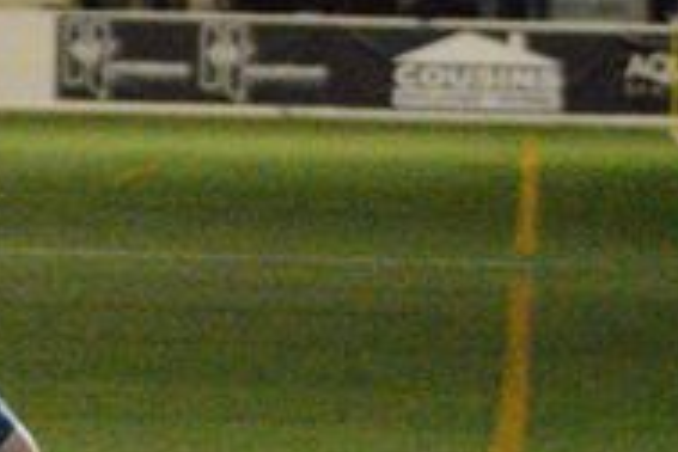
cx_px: -678
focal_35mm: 528
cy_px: 585
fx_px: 9943
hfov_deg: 3.9
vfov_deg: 2.6
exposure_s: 1/400
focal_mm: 70
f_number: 4.5
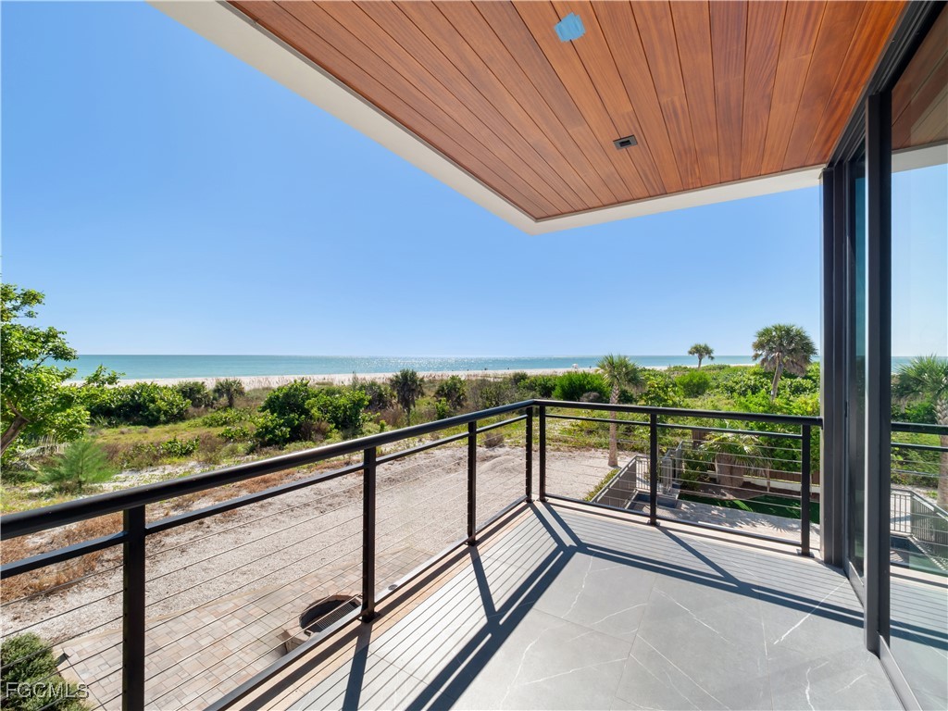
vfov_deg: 85.7
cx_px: 474
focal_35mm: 14
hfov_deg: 102.1
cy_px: 356
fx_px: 383
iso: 200
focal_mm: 7
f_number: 7.1
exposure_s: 1/320
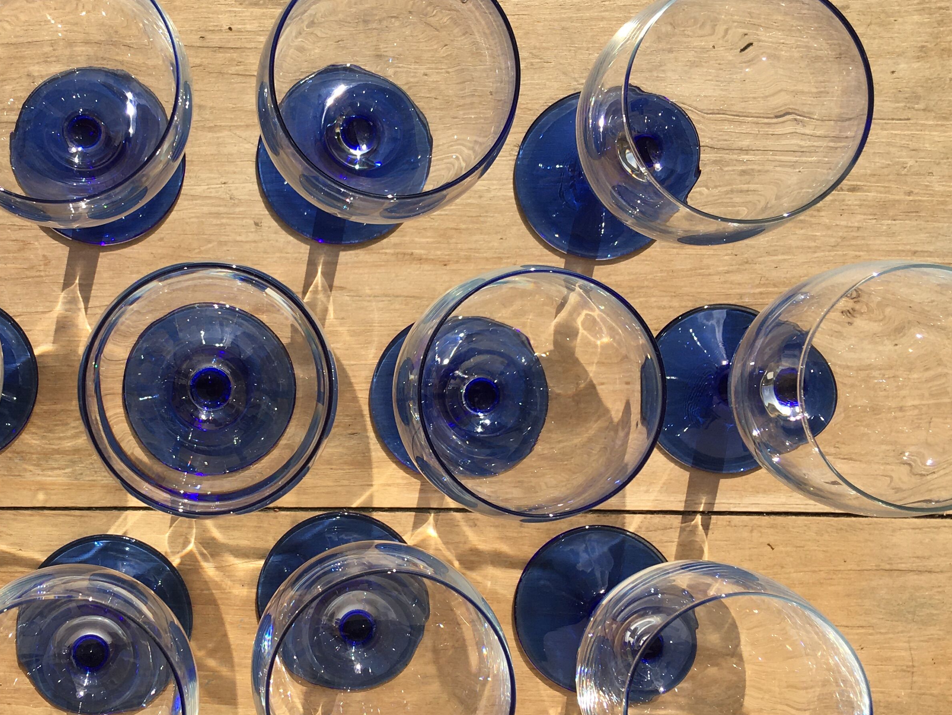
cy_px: 380
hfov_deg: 38.3
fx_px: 1348
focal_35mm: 49
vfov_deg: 29.7
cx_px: 288
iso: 25
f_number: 2.2
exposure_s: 1/1709
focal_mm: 4.15
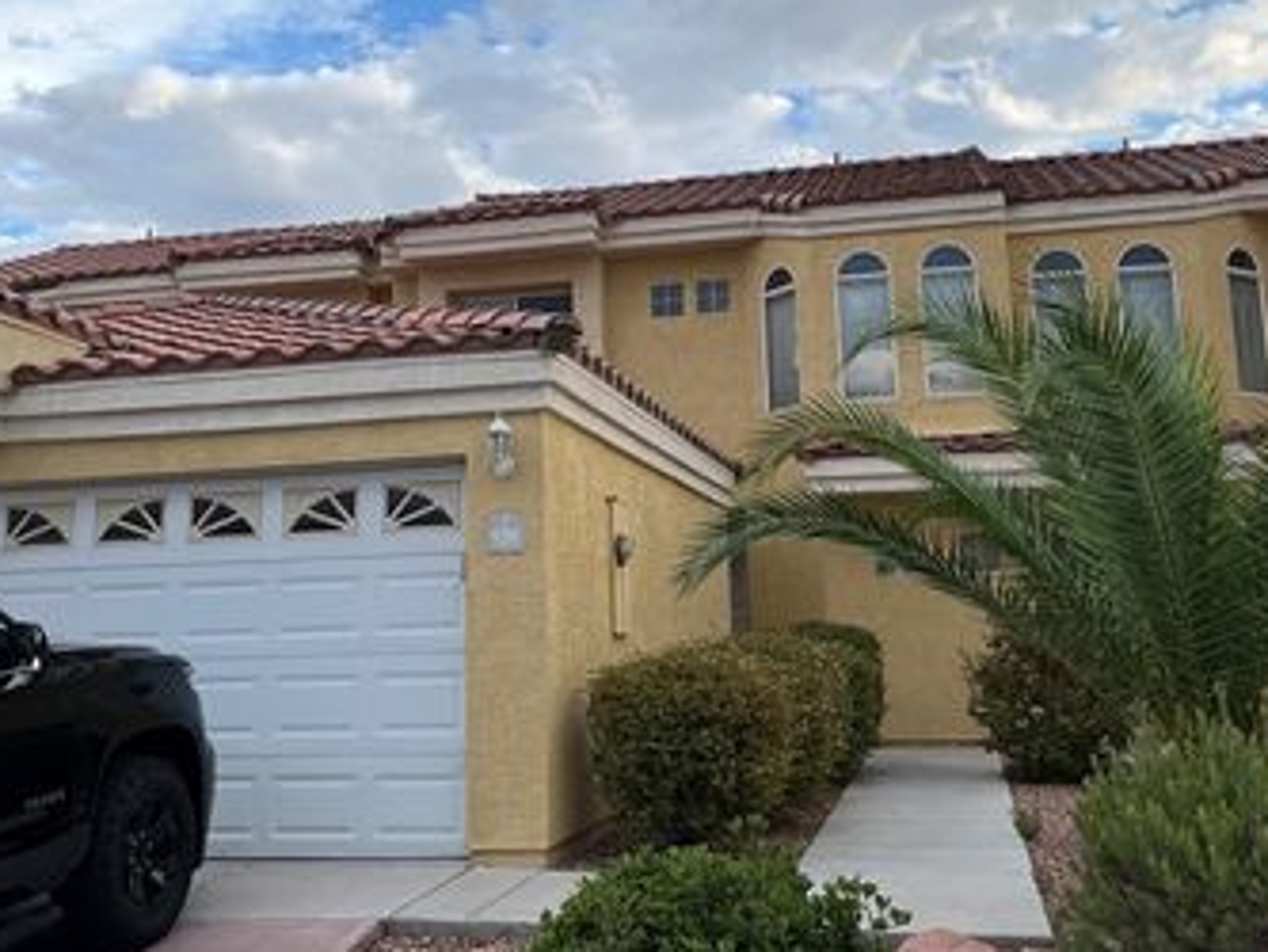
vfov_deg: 36.6
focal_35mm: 39
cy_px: 341
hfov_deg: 47.8
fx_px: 1429
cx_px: 624
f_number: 1.6
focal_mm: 5.1
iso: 50
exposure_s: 1/1028
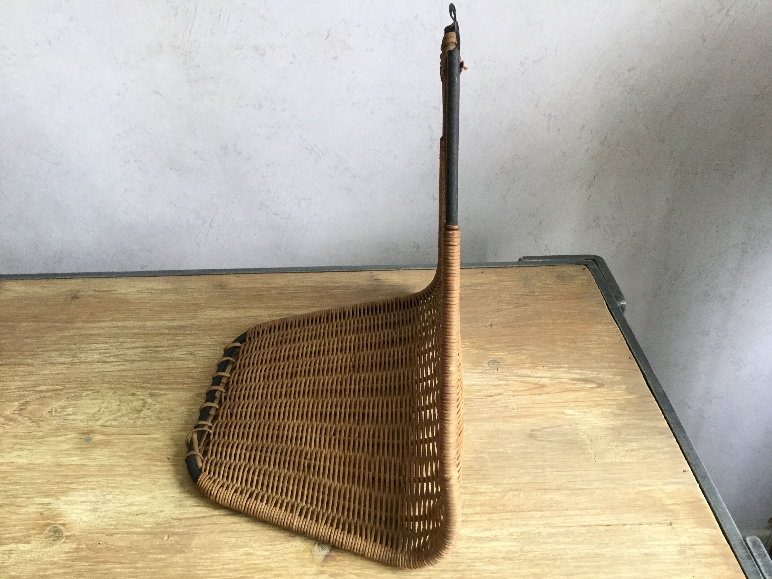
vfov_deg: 45.4
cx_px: 386
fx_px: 691
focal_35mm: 31
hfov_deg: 58.4
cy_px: 290
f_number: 2.4
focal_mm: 3.3
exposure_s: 1/33
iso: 64
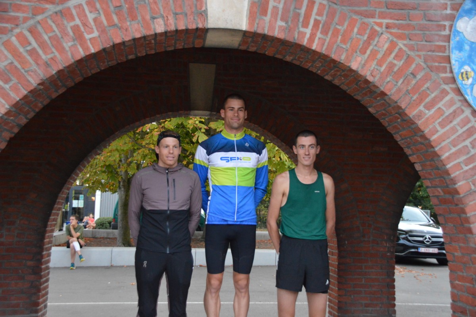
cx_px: 238
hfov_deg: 49.6
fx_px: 515
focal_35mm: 39
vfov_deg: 34.2
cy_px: 158
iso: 2800
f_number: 3.8
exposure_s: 1/15
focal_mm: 26
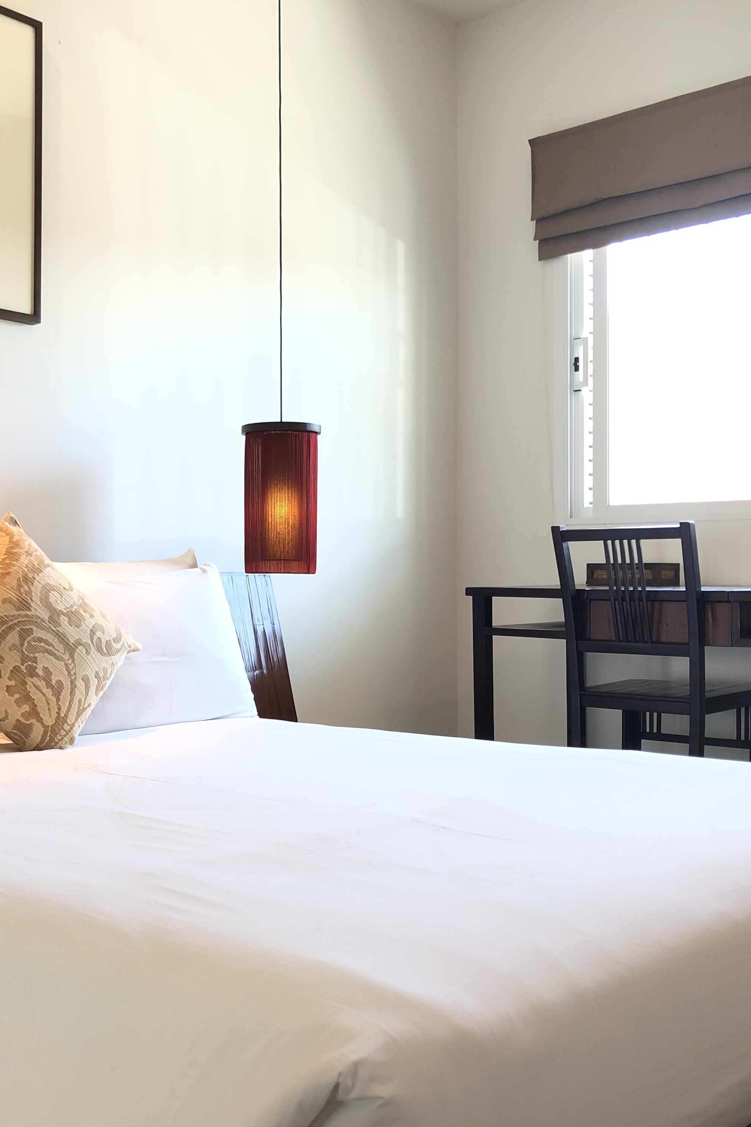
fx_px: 1220
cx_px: 236
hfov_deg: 33.8
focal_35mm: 39
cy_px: 563
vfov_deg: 49.6
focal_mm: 4
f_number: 1.8
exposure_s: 1/20
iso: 40
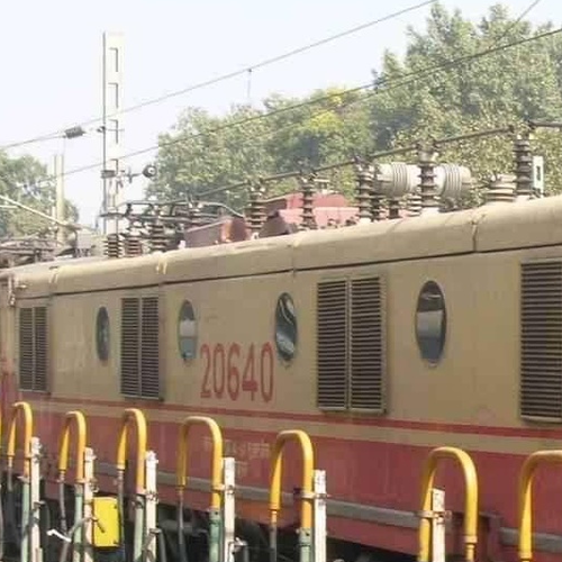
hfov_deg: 14.0
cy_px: 460
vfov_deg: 14.1
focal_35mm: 123
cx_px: 563
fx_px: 2259
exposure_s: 1/82.1
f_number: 5.9
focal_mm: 9.7
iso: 50
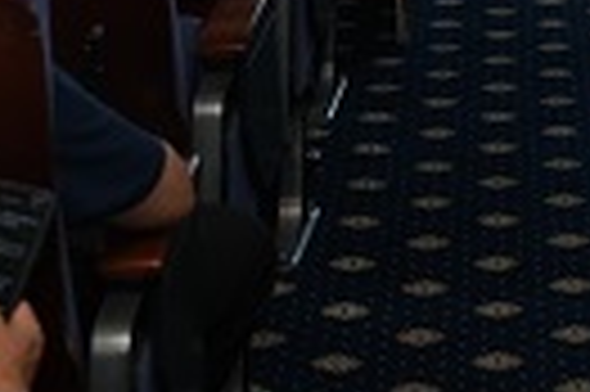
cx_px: 676
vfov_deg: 7.5
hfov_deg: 11.8
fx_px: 2799
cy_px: -536
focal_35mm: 171
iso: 500
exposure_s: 1/100
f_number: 4
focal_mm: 32
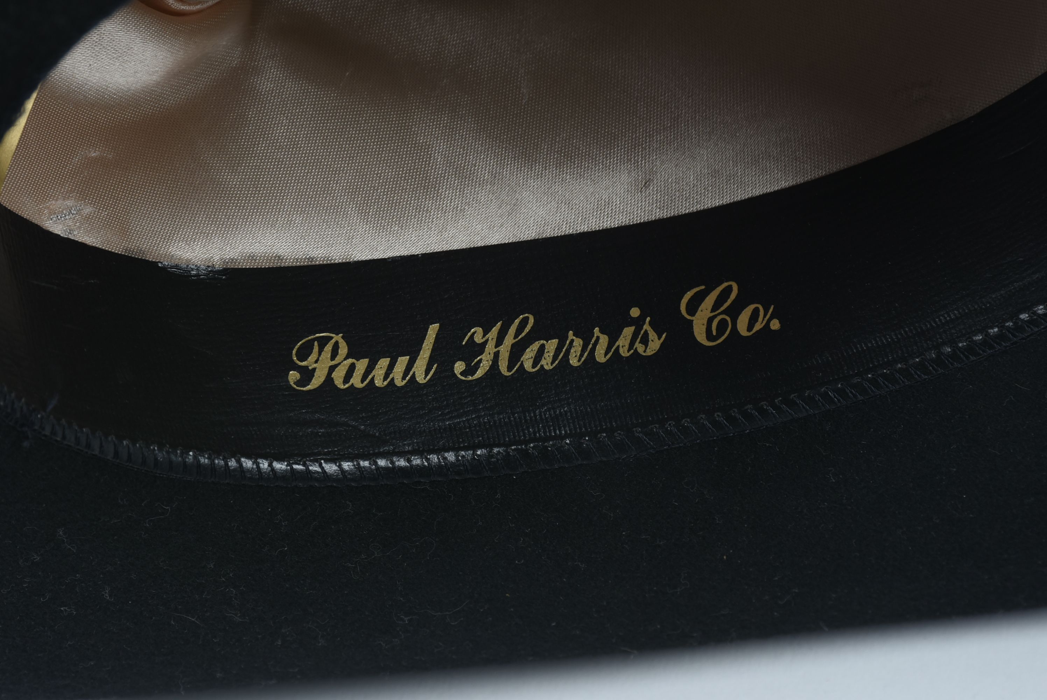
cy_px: 350
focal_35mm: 195
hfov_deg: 10.5
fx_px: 5675
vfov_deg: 7.1
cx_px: 524
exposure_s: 1/125
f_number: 16
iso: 200
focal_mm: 130
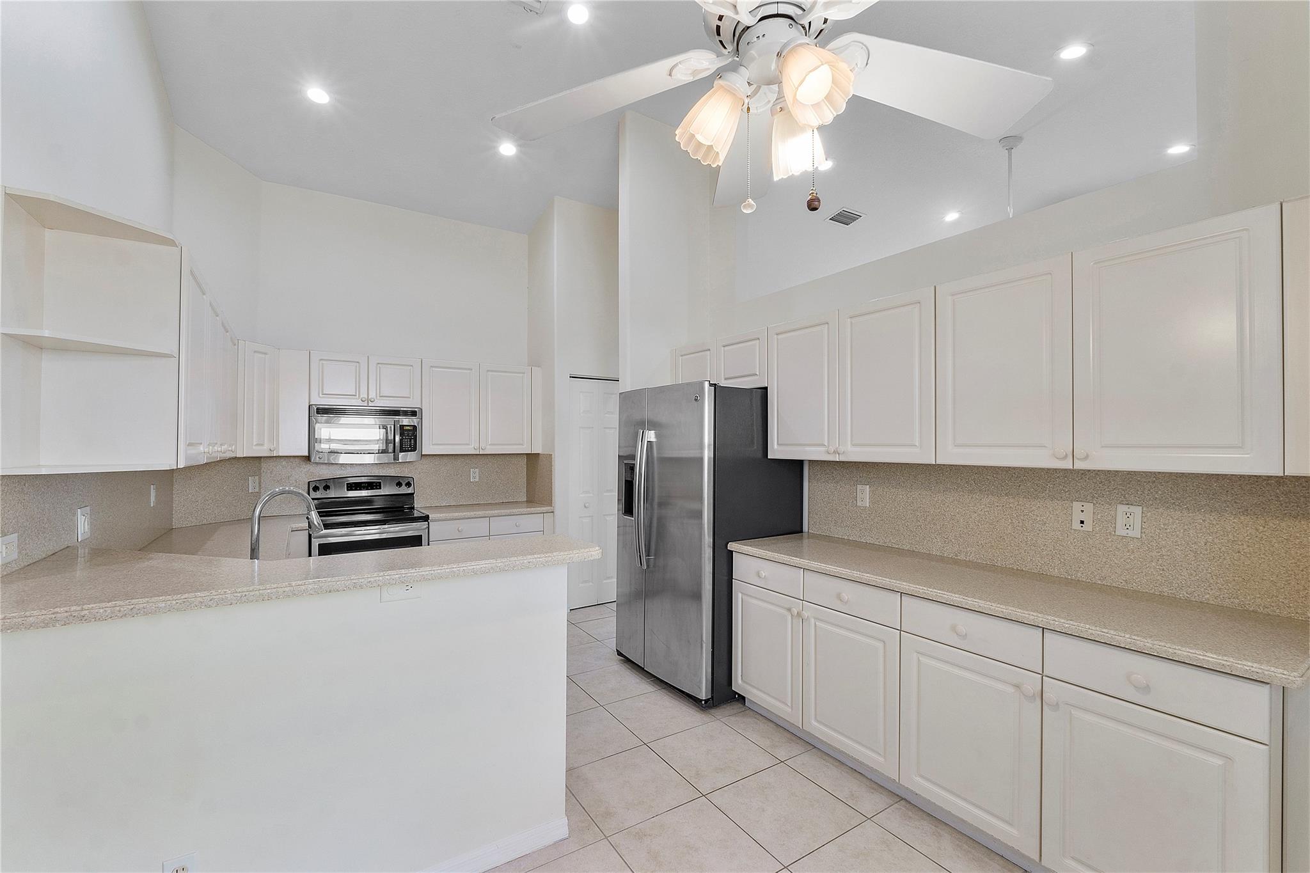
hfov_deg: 100.4
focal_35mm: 15
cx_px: 655
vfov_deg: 77.3
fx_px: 546
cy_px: 436
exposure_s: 1/5
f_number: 11
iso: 160
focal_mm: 10
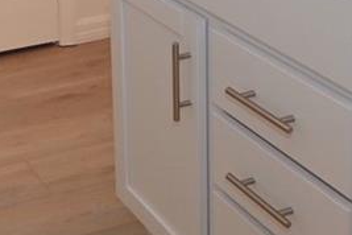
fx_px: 880
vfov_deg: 13.9
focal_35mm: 90
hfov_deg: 21.3
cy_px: -149
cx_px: -46
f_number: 5
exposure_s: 1/100
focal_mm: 15
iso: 200
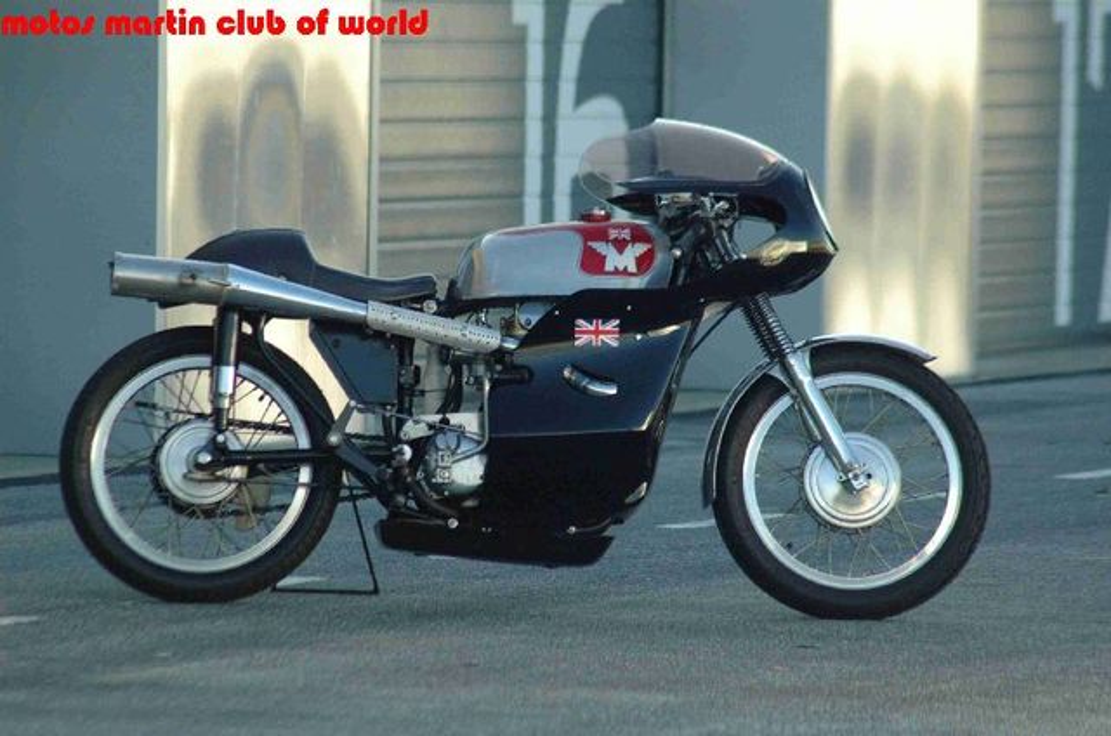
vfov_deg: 3.7
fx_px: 11550
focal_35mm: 375
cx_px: 556
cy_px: 368
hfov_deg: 5.5
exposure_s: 1/640
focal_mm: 250
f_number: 5.3
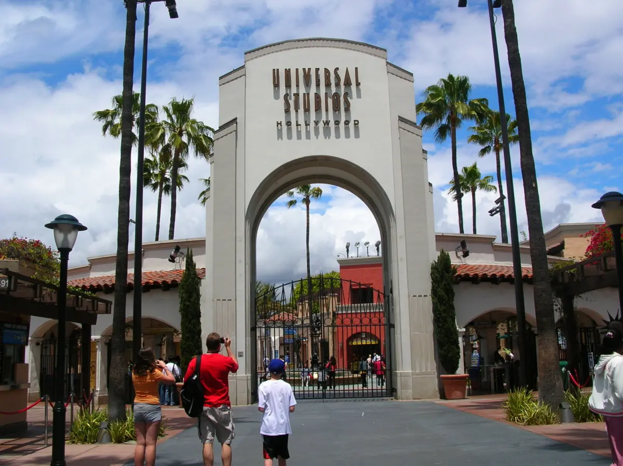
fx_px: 647
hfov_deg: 51.4
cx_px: 312
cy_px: 233
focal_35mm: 36
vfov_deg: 39.6
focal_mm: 6
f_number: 3.7
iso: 50
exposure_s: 1/1437
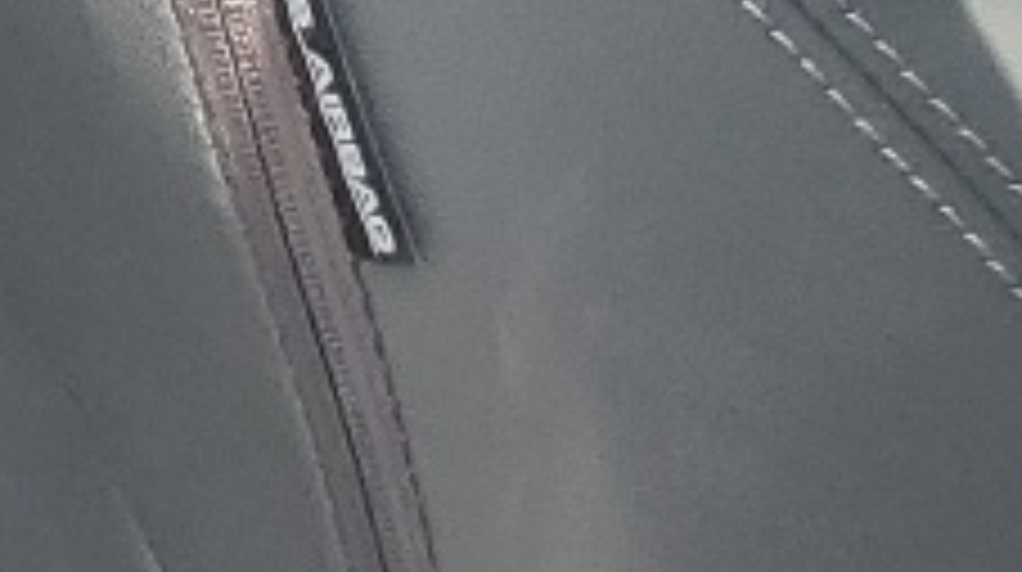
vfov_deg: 6.0
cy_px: -392
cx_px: -2003
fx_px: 5413
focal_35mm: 200
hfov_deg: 8.9
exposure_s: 1/500
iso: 50
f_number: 1.5
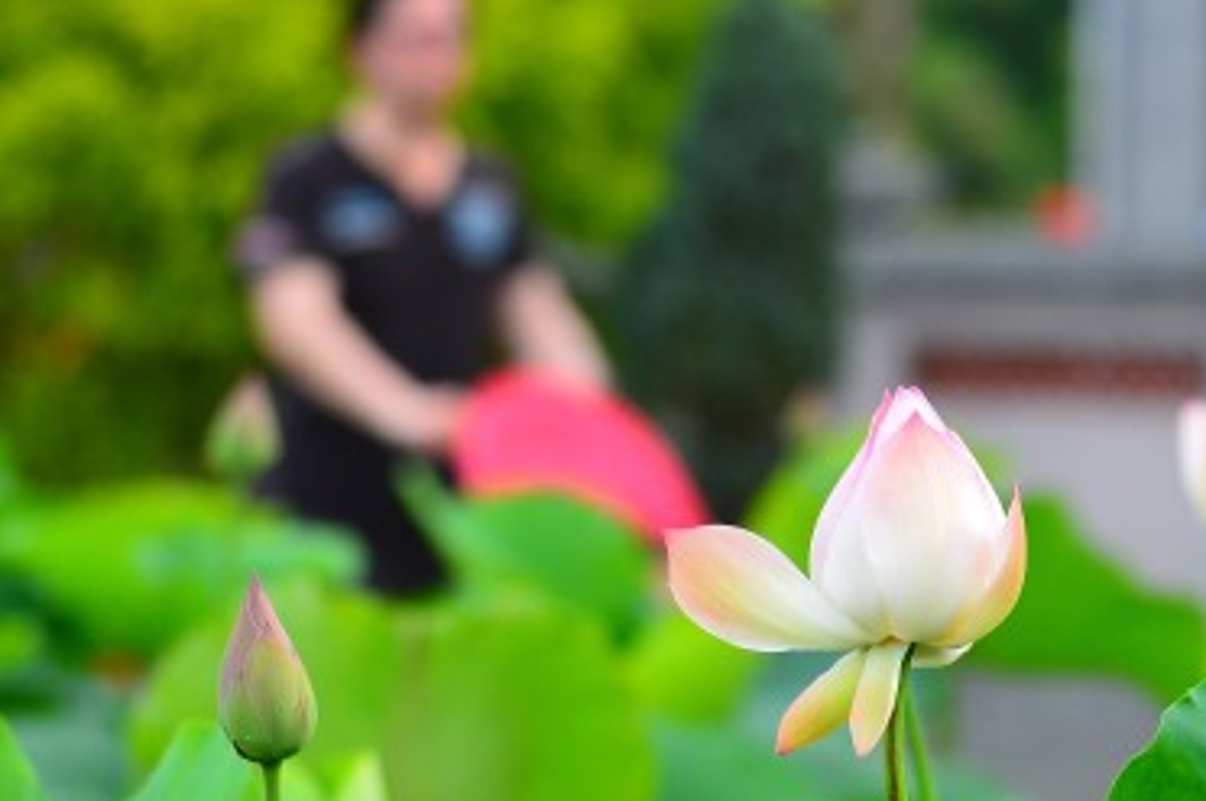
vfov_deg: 3.5
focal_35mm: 387
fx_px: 12947
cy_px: 496
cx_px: 1028
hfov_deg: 5.3
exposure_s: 1/80
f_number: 6.3
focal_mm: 150
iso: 100
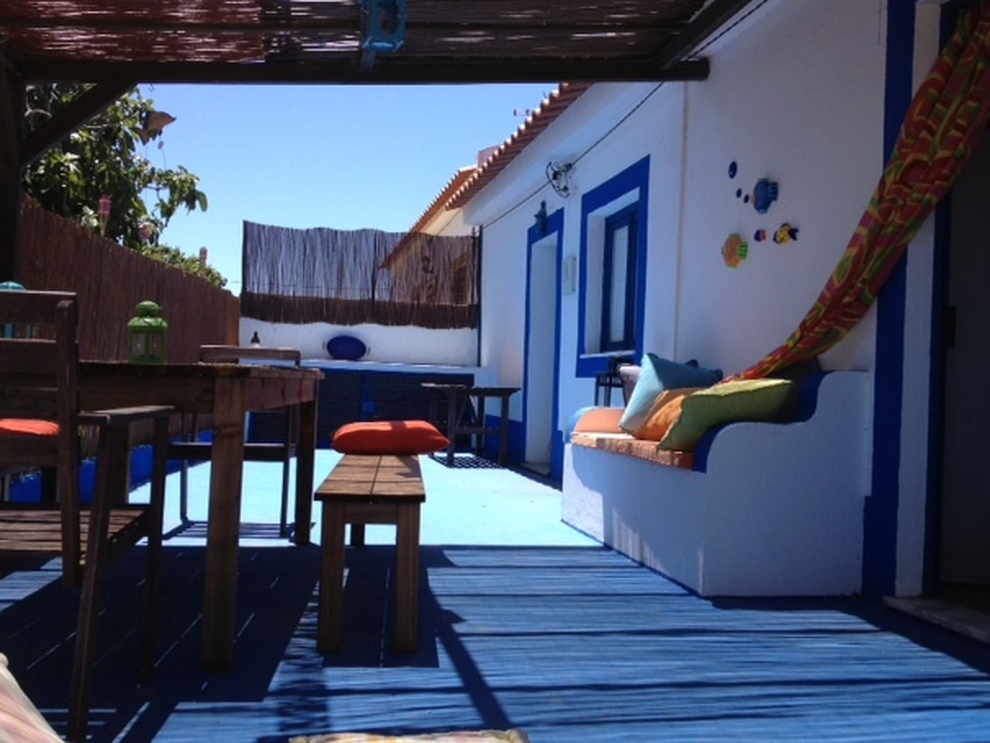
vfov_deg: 38.7
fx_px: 1058
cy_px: 357
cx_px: 501
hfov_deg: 50.1
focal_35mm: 37
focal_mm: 4.28
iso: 50
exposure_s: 1/920
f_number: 2.4
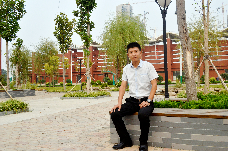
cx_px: 114
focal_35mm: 33
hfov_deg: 57.3
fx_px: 209
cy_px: 76
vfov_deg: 39.8
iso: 180
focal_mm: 22
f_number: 8
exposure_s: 1/250
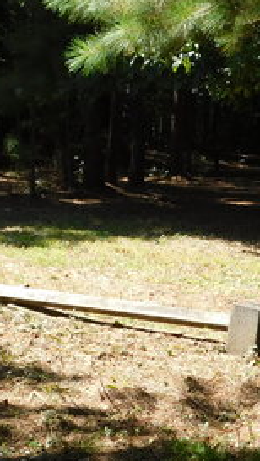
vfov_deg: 19.3
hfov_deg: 10.9
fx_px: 1358
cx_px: 185
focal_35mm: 111
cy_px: 189
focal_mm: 6.3
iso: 125
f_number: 3.5
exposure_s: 1/320
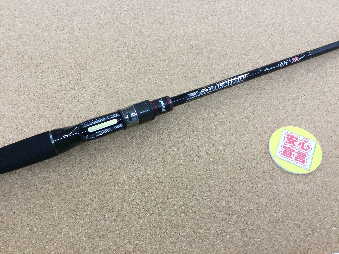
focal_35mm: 31
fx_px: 304
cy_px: 127
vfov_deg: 45.4
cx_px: 170
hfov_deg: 58.4
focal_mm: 3.3
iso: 50
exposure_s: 1/30
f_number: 2.4
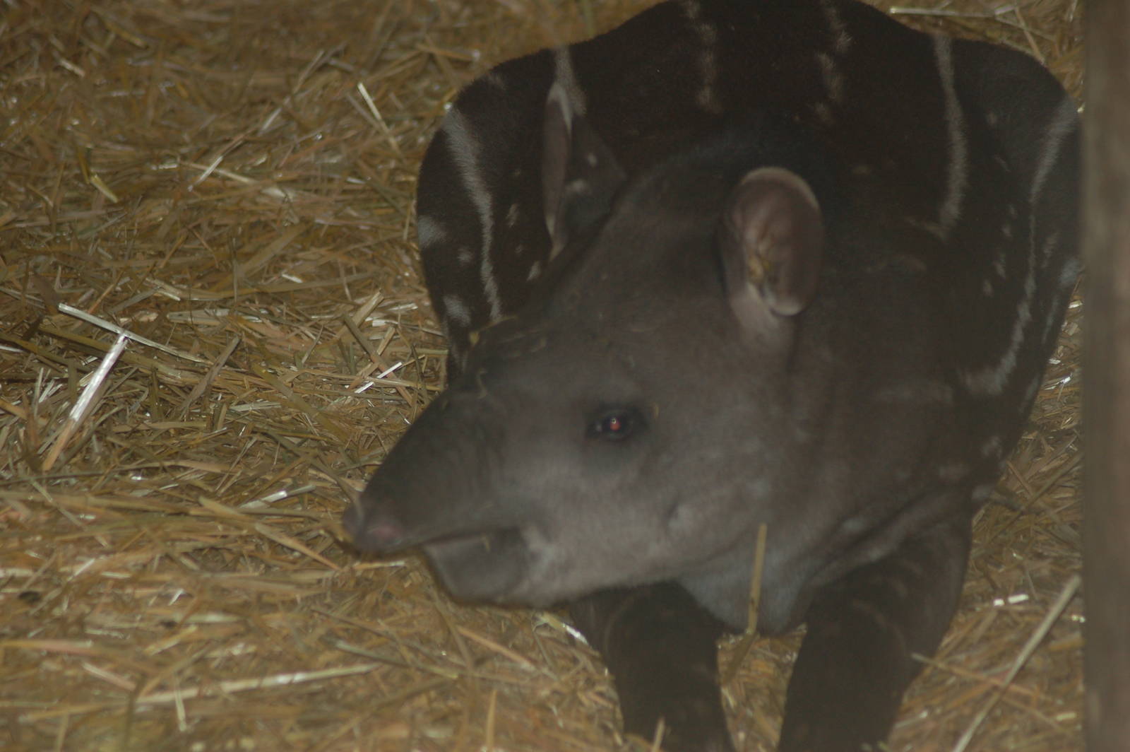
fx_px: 6351
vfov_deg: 6.8
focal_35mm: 202
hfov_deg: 10.2
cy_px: 376
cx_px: 565
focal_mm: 135
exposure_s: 1/60
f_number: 4.5
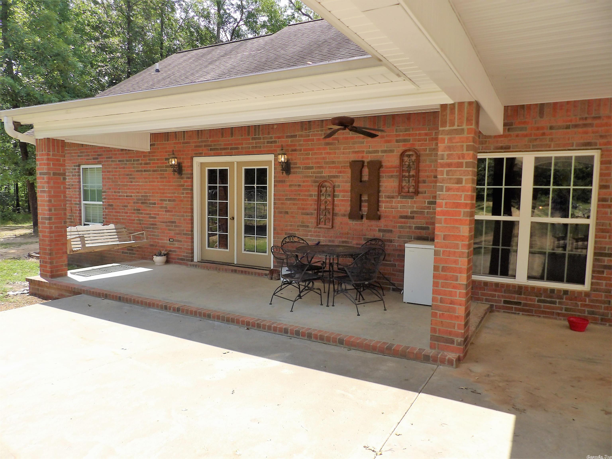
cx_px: 306
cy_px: 230
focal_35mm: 24
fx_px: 424
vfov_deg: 56.8
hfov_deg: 71.6
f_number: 3.2
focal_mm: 4.3
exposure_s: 1/566
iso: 100
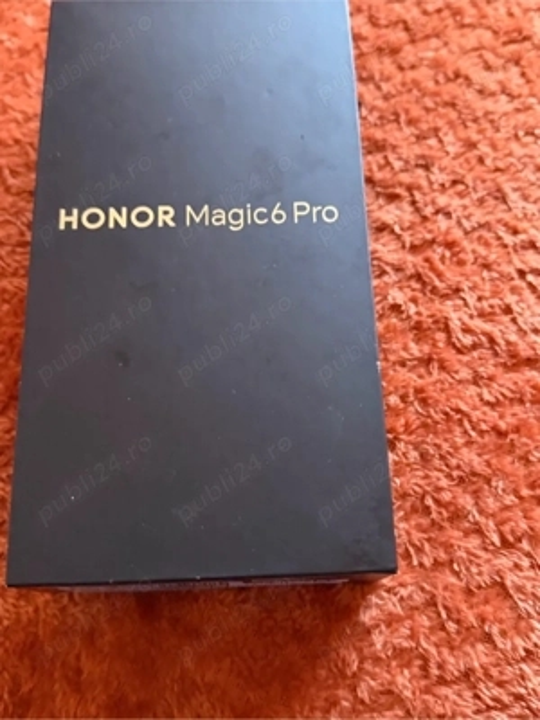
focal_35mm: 35
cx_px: 270
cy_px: 360
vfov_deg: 52.6
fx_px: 728
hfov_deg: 40.7
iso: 1000
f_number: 1.78
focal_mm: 6.76
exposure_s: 1/40
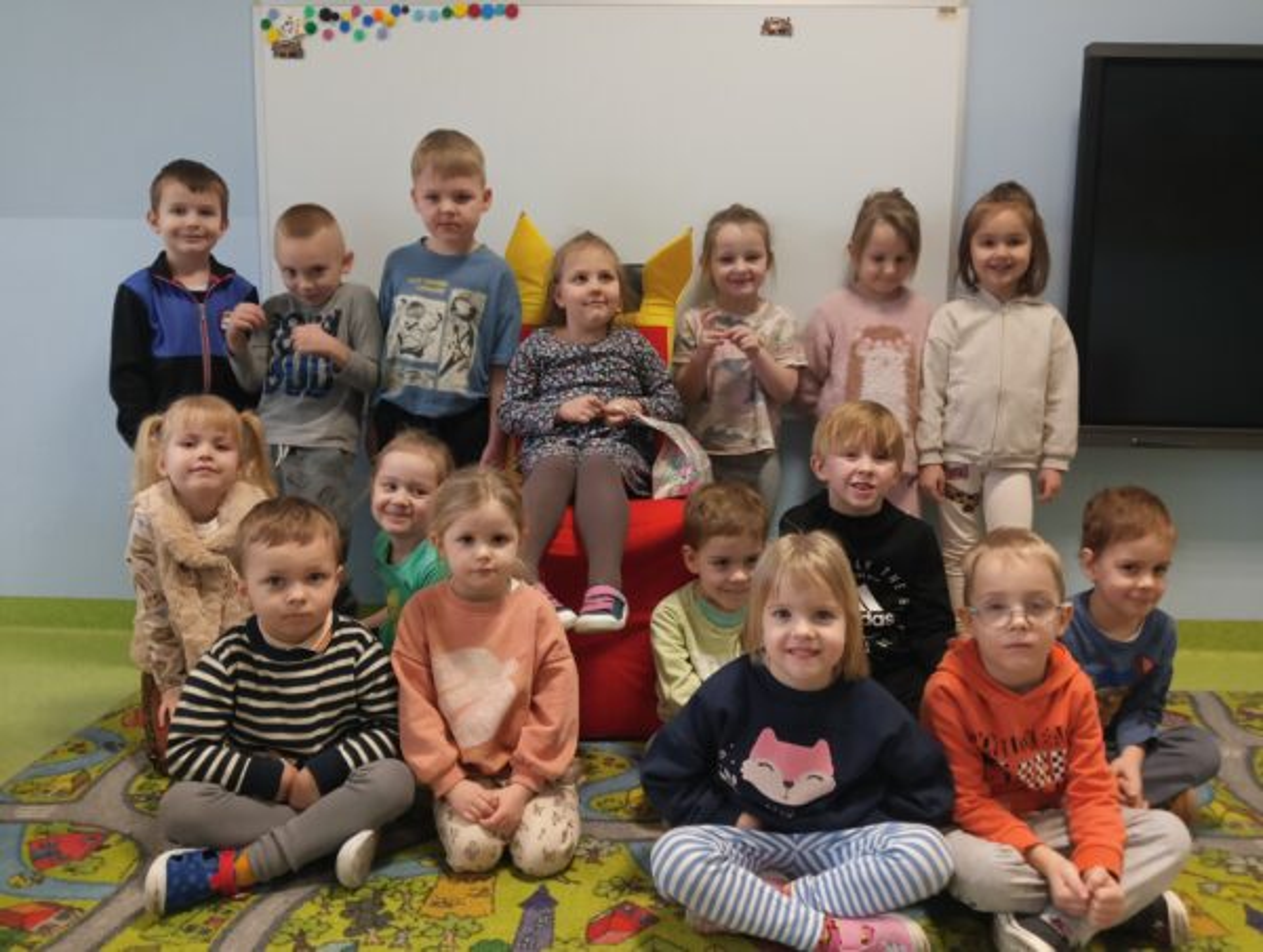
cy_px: 476
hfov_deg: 65.2
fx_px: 987
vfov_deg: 51.5
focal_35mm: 27
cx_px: 632
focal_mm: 4.05
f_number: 1.8
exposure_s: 1/50
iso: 1000
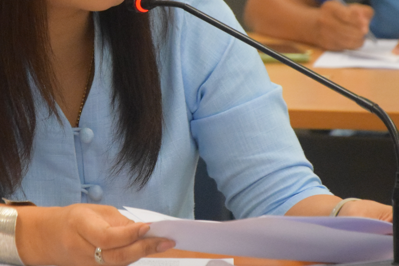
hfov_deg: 6.1
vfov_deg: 4.1
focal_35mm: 337
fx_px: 3737
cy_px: 39
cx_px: 72
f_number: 5.6
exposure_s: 1/250
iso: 5000
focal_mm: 105
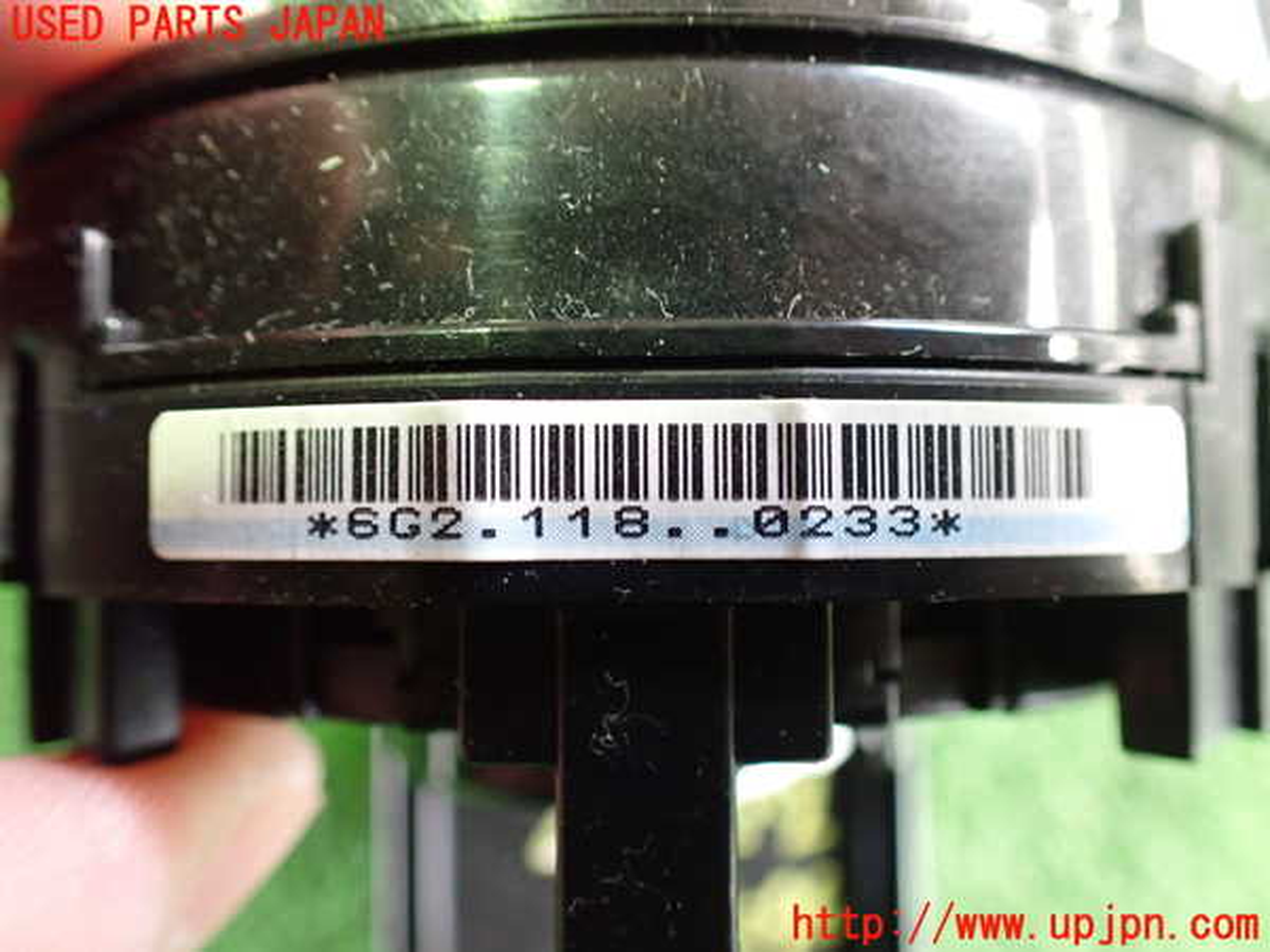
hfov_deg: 60.0
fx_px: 1101
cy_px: 476
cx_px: 635
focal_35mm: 30
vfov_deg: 46.8
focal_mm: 5.4
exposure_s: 1/30
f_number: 2.3
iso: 1000
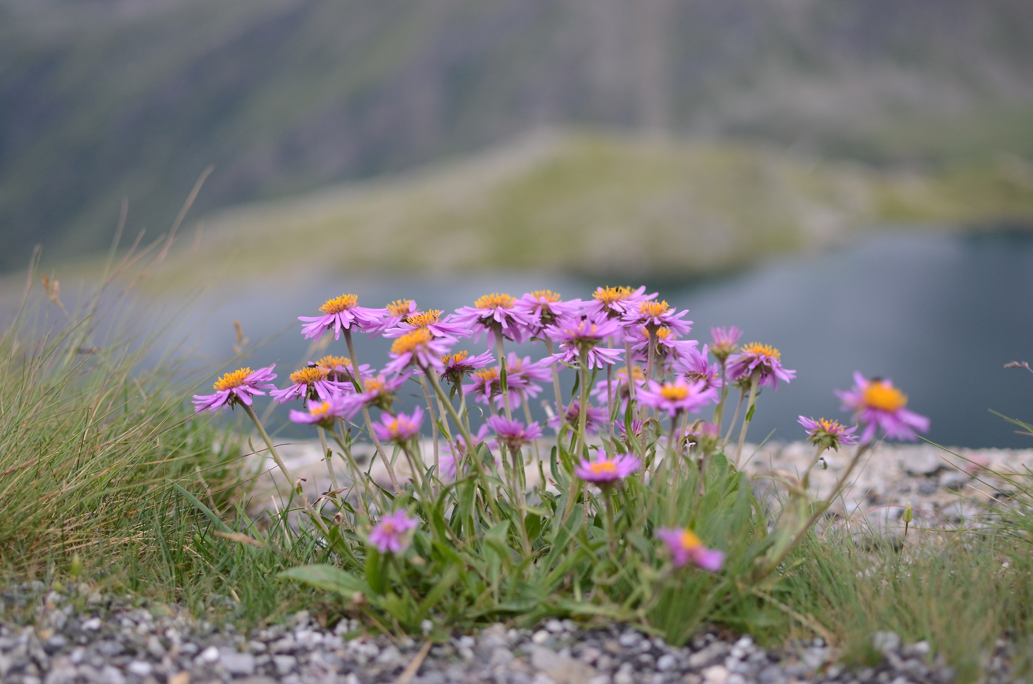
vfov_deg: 25.6
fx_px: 1503
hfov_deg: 37.9
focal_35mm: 52
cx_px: 516
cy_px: 342
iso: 320
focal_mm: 35
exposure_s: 1/640
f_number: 2.2
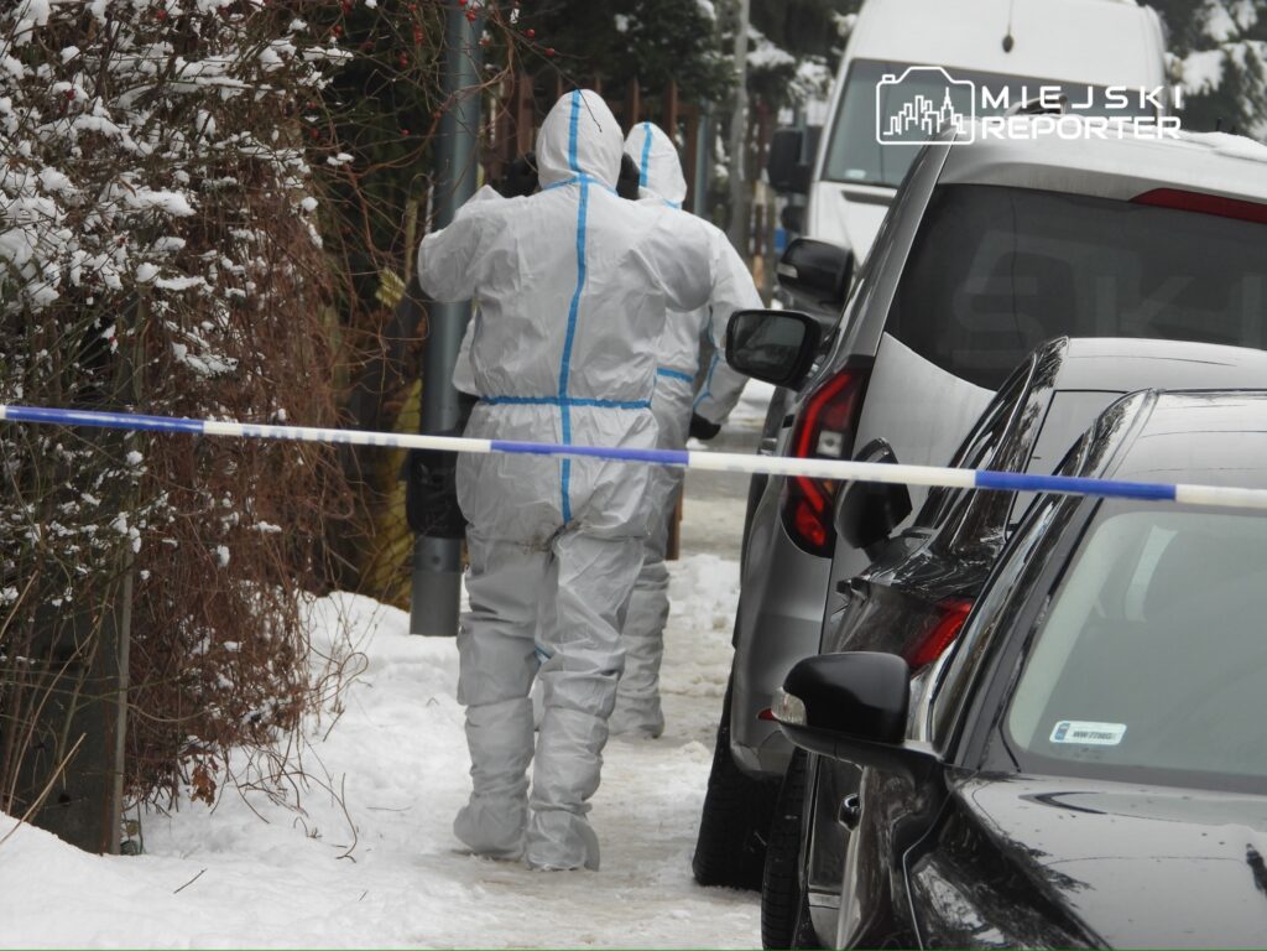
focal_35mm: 370
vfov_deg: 4.0
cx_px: 634
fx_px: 13543
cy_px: 476
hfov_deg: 5.4
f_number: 5
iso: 110
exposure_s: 1/125
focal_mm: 66.5
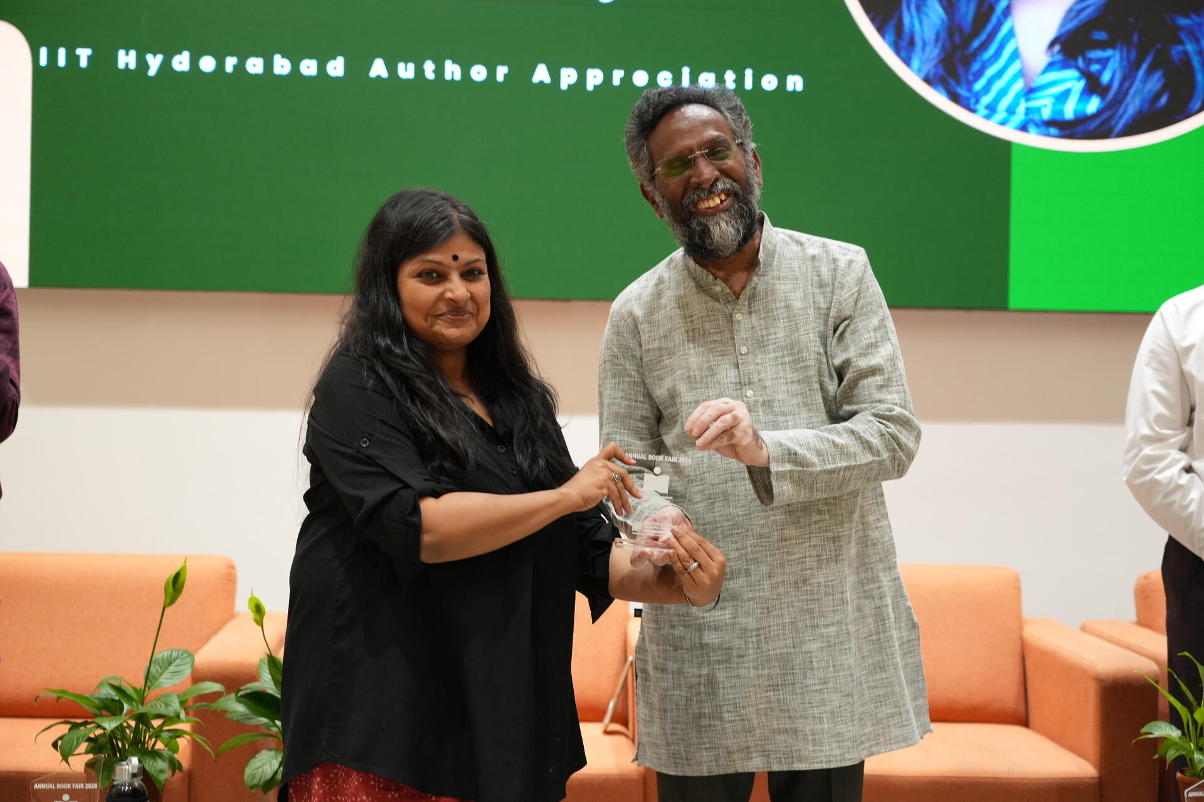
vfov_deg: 24.2
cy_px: 401
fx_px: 1873
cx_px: 602
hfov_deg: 35.6
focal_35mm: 56
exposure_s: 1/160
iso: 2500
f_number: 4
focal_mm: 56
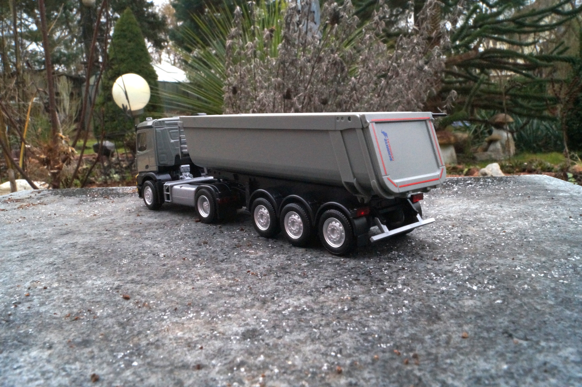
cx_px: 291
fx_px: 485
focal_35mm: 30
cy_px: 194
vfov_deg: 43.6
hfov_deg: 62.0
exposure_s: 1/60
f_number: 22
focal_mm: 20
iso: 2000
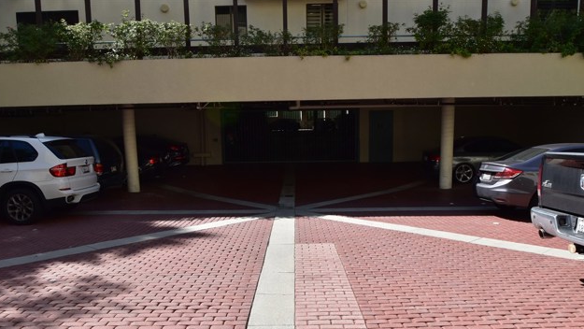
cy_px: 198
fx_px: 473
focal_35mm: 31
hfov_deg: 63.4
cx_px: 292
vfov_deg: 38.2
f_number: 11
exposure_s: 1/500
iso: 400
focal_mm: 19
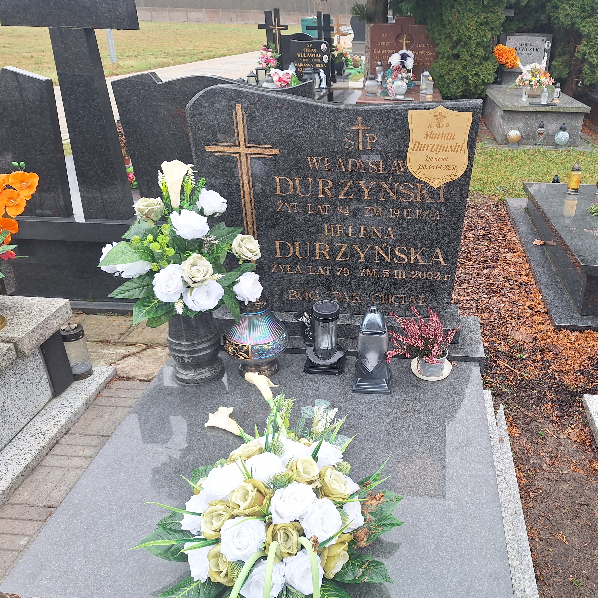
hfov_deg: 56.1
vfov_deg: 57.3
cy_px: 296
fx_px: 547
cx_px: 400
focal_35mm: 28
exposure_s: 1/164
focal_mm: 5.54
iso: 40
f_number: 1.8
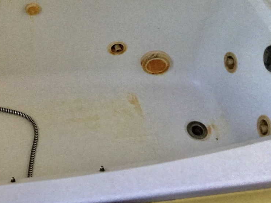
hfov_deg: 31.2
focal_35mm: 60
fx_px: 470
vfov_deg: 23.7
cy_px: 16
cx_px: 47
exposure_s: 1/30
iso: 200
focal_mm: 3.3
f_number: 2.4
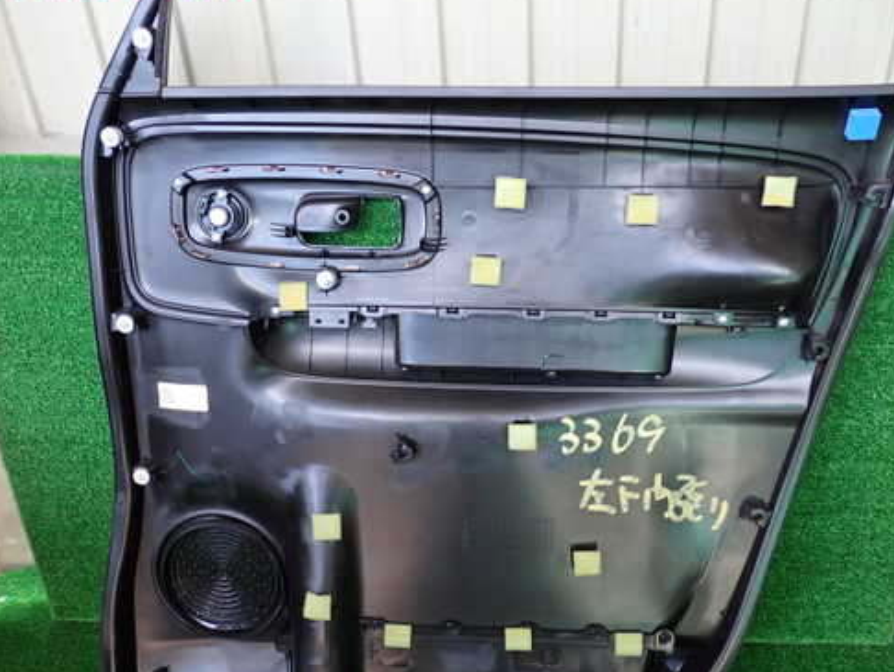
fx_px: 956
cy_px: 372
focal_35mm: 37
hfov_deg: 50.1
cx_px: 454
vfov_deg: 38.7
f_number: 2.3
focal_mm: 5.4
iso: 320
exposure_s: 1/100
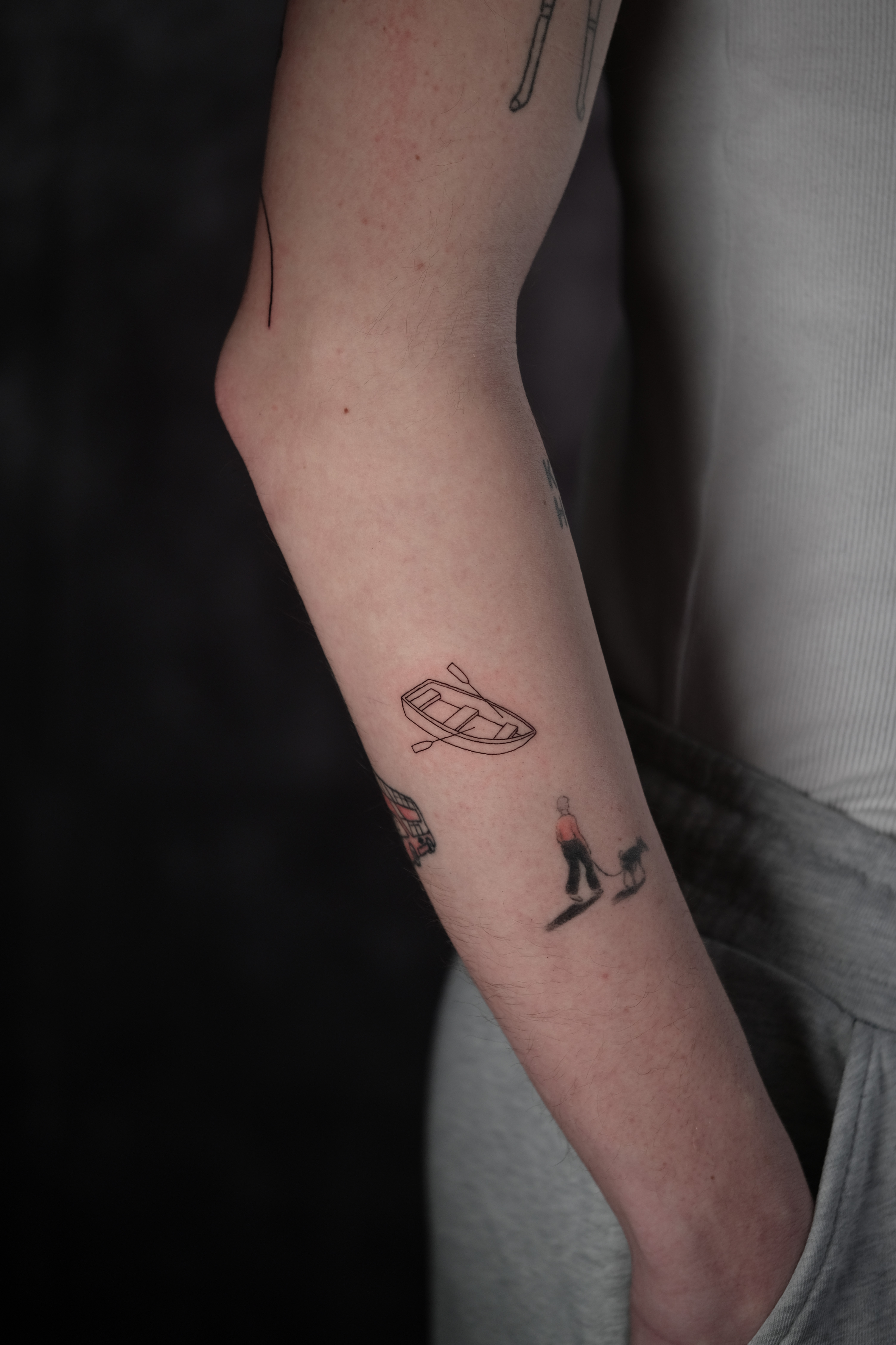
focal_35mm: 120
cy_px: 672
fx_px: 4480
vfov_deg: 17.1
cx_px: 448
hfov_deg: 11.4
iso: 320
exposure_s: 1/100
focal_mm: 80
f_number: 2.8
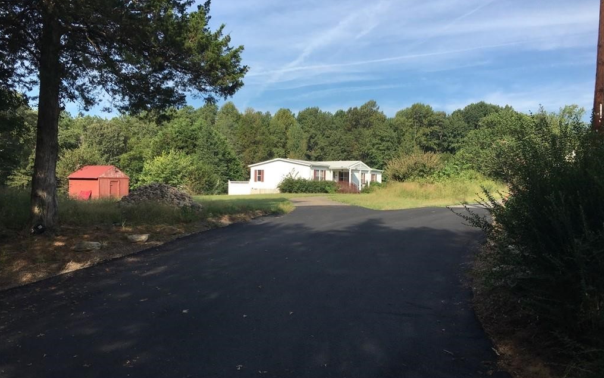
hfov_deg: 61.2
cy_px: 206
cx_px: 303
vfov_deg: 40.6
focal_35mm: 31
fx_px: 510
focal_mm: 4.15
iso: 25
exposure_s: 1/1261
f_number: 2.2
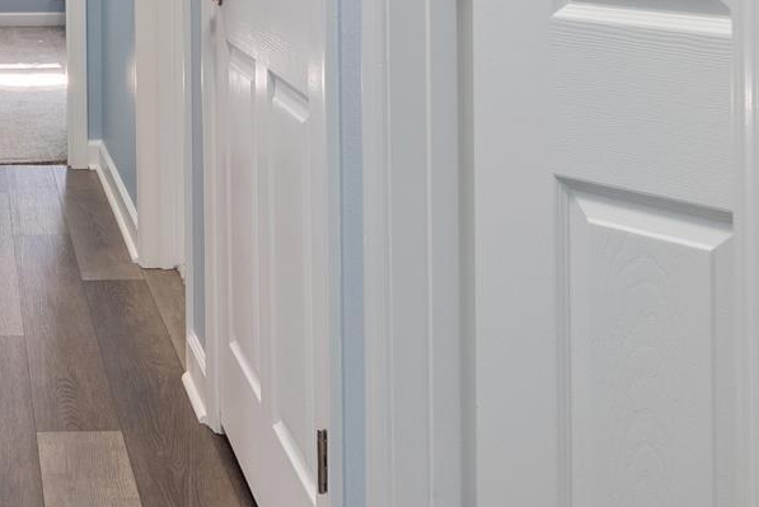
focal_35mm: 67
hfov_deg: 28.0
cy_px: -147
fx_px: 1414
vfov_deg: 18.9
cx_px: -22
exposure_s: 1/2
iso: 250
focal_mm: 16
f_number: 9
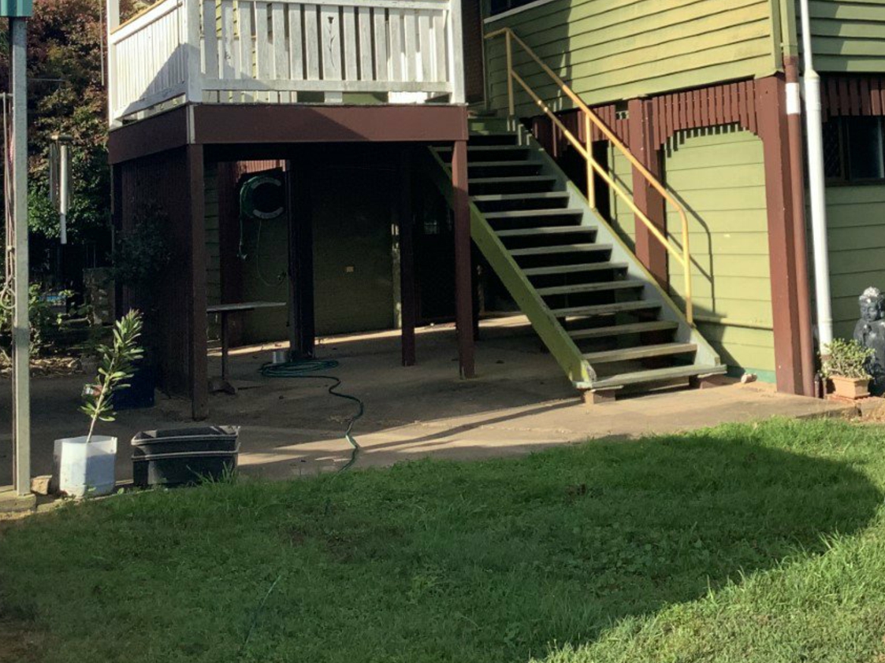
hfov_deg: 35.3
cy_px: 107
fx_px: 1355
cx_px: 673
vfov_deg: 26.8
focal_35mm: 53
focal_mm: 3.3
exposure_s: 1/936
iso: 25
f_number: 2.4
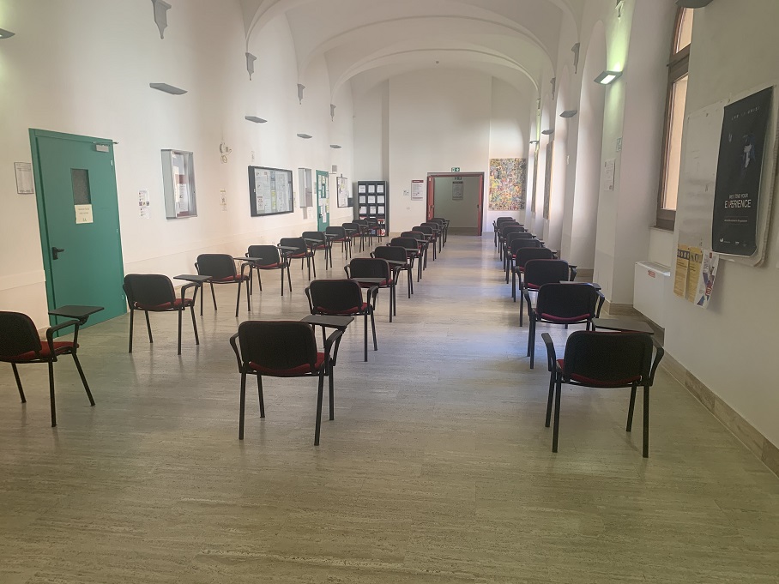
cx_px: 390
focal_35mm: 26
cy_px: 292
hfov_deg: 67.3
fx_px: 585
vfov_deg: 53.1
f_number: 1.8
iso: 100
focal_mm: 4.25
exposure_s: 1/70
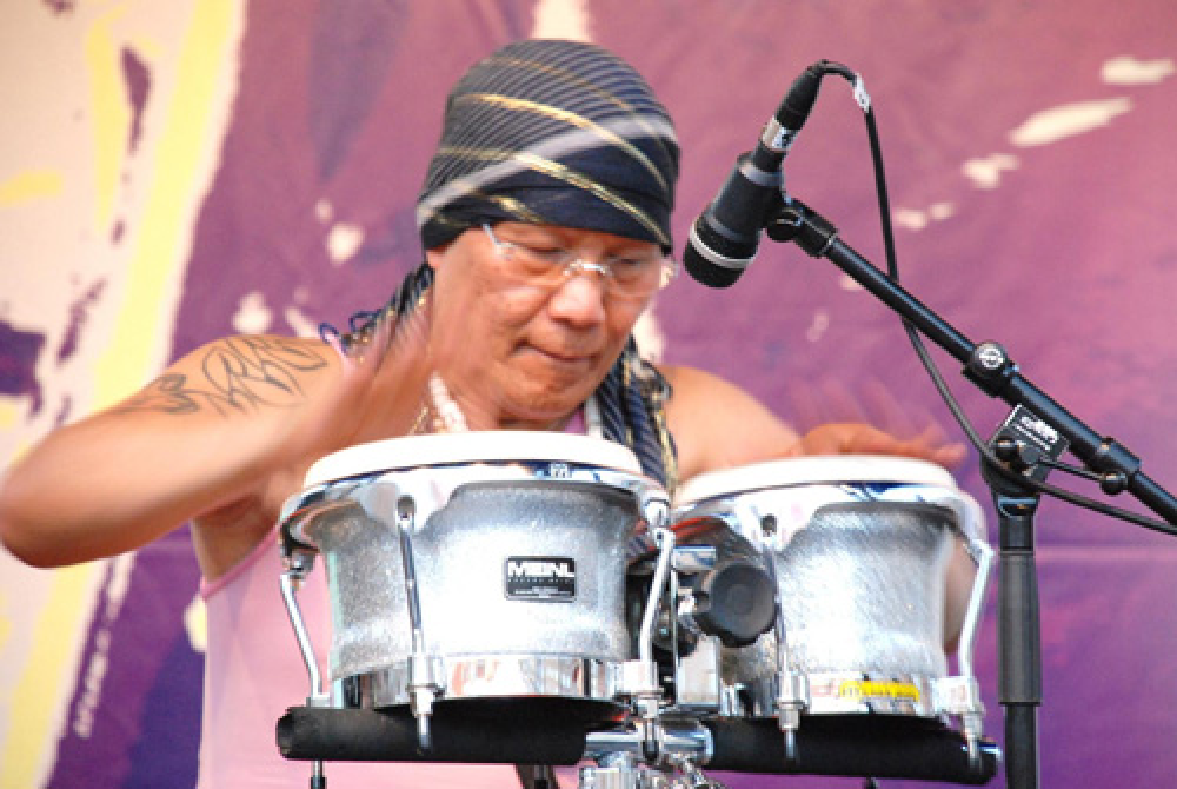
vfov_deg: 6.8
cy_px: 394
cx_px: 588
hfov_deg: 10.1
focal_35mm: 202
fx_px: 6630
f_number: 5.6
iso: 1600
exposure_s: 1/30
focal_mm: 135
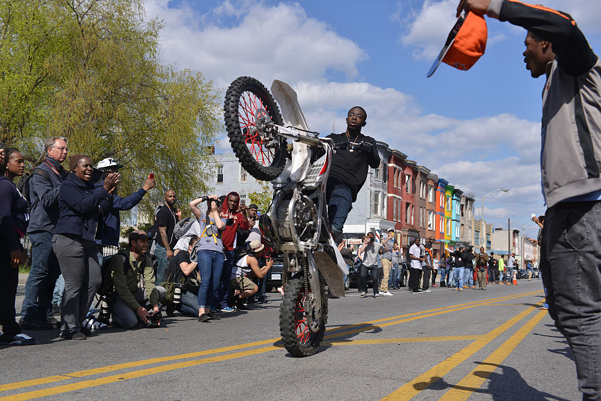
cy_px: 200
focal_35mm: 35
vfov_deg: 37.9
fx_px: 584
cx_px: 300
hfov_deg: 54.4
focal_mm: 35
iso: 100
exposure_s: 1/1000
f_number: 5.6
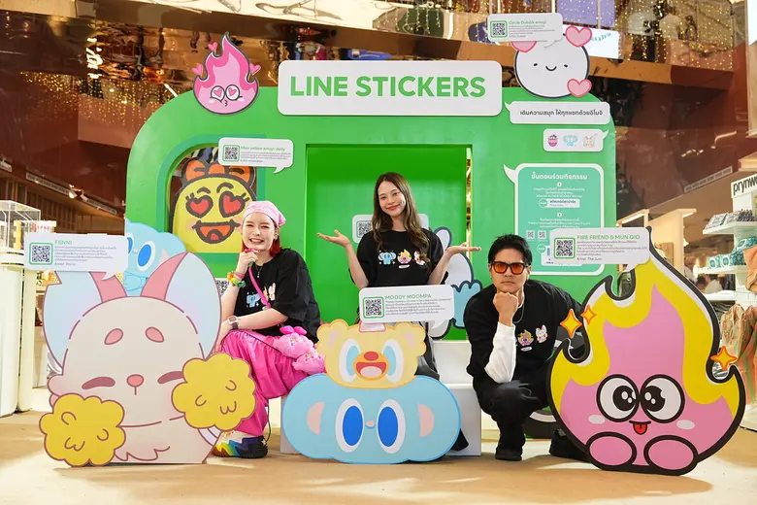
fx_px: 820
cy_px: 252
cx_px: 378
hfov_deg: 49.6
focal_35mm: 39
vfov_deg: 34.2
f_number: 4
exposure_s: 1/160
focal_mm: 39
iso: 640
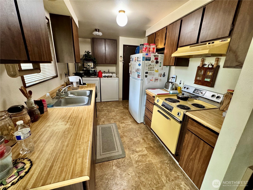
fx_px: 102
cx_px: 126
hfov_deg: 102.1
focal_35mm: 14
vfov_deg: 85.7
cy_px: 95
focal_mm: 2.22
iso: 800
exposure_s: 1/60
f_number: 2.2
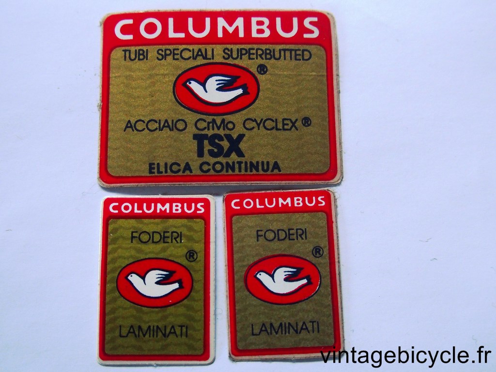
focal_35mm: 42
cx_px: 248
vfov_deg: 34.3
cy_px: 186
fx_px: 602
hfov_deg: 44.8
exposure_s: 1/160
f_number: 2.8
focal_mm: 9
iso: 500
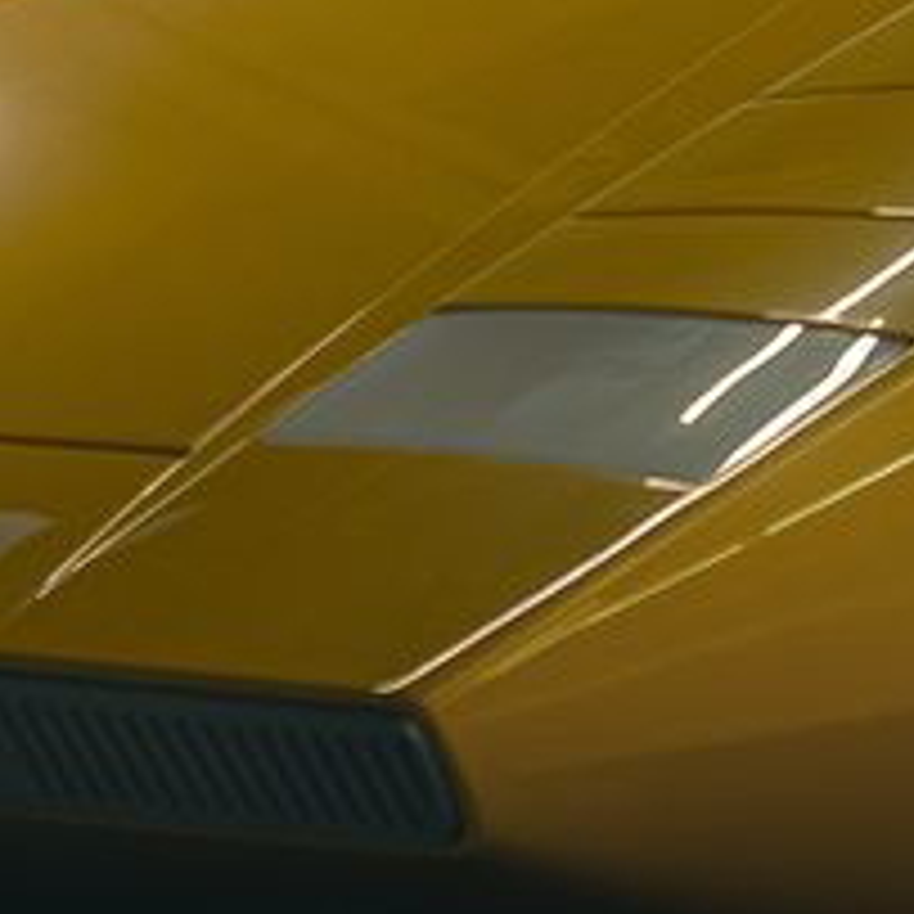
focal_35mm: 281
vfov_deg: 6.2
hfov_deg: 6.1
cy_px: -185
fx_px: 8394
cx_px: 1432
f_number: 2.2
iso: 50
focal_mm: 35
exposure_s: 2.5
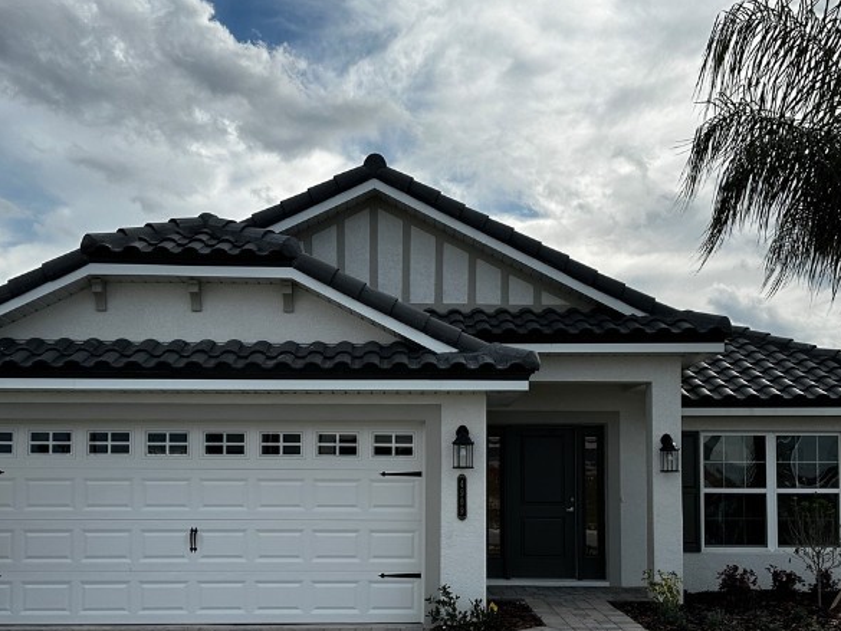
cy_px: 431
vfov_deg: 34.0
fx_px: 1021
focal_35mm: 42
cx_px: 411
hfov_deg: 44.8
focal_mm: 6.86
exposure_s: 1/5525
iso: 80
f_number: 1.78
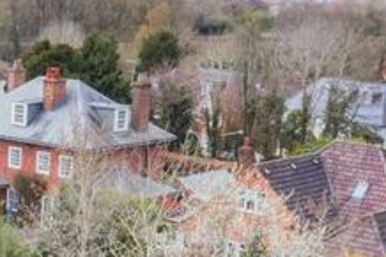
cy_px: 401
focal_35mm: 90
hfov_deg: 20.8
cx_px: -104
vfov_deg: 14.1
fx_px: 964
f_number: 11
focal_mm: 10.26
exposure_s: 1/160
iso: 800
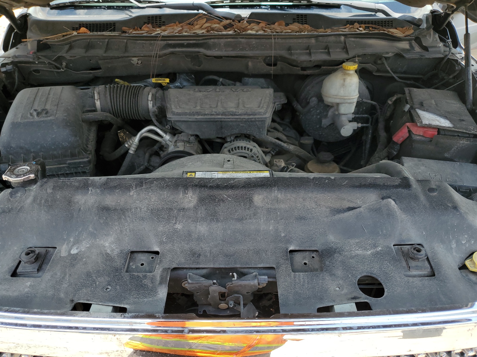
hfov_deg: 67.3
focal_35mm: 26
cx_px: 238
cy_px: 178
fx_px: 358
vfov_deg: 53.1
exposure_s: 1/1111
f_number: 1.5
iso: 50
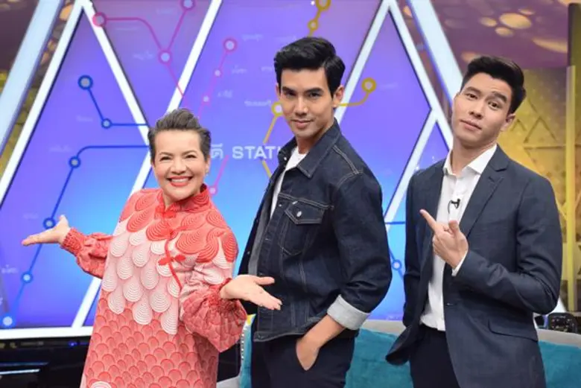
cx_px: 290
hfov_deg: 33.4
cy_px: 194
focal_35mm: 60
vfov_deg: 22.7
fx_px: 969
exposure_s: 1/320
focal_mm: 40
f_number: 5.6
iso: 1000
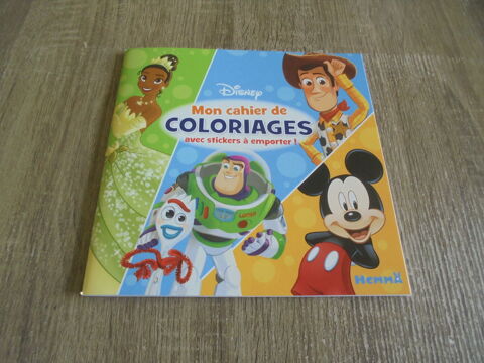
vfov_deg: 53.1
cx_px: 242
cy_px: 182
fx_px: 364
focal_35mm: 26
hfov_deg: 67.3
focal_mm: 4.6
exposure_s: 1/30
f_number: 3.5
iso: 200
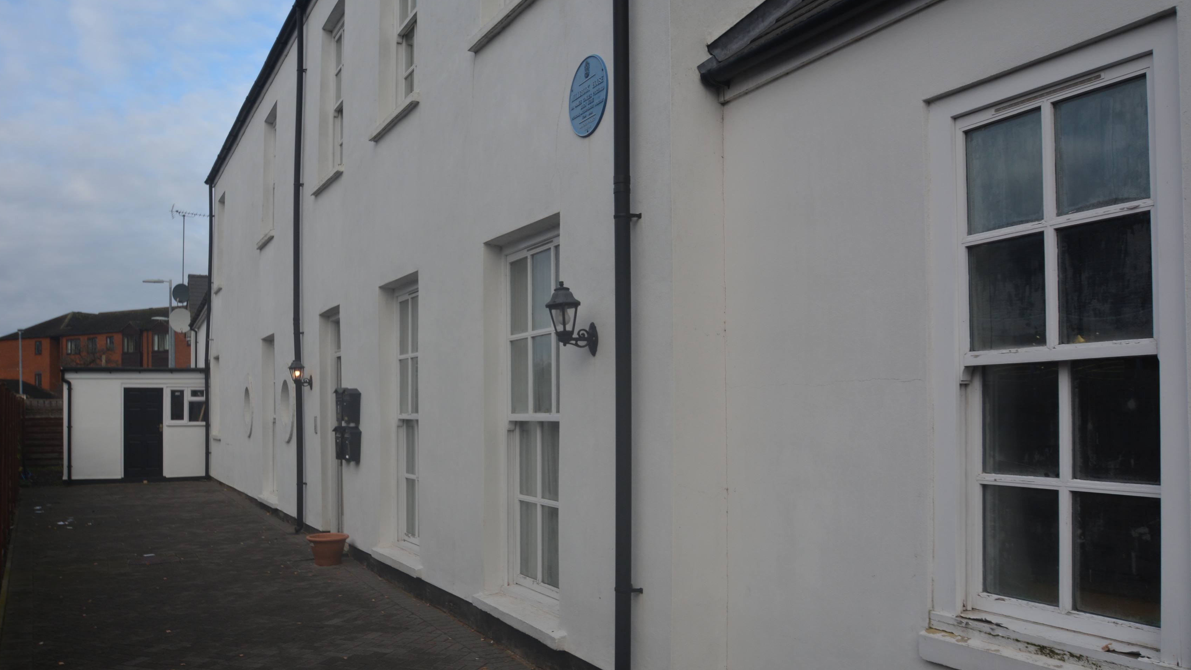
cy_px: 370
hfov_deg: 66.1
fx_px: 916
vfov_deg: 40.1
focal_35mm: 29
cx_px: 583
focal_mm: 18
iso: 200
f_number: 8
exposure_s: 1/250
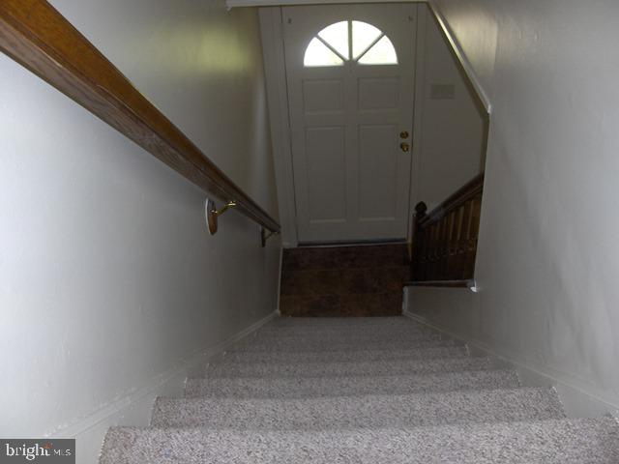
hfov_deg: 52.6
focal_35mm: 35
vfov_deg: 40.7
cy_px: 232
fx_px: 626
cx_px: 310
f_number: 2.6
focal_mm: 5.8
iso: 100
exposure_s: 1/60
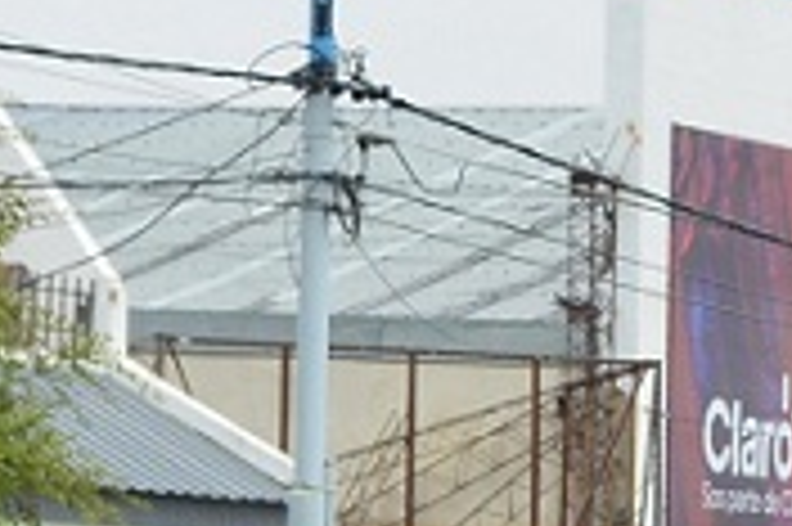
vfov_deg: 3.8
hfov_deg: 5.6
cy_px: 836
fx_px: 7847
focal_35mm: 357
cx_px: 1780
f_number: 10
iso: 400
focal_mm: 50
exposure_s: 1/200
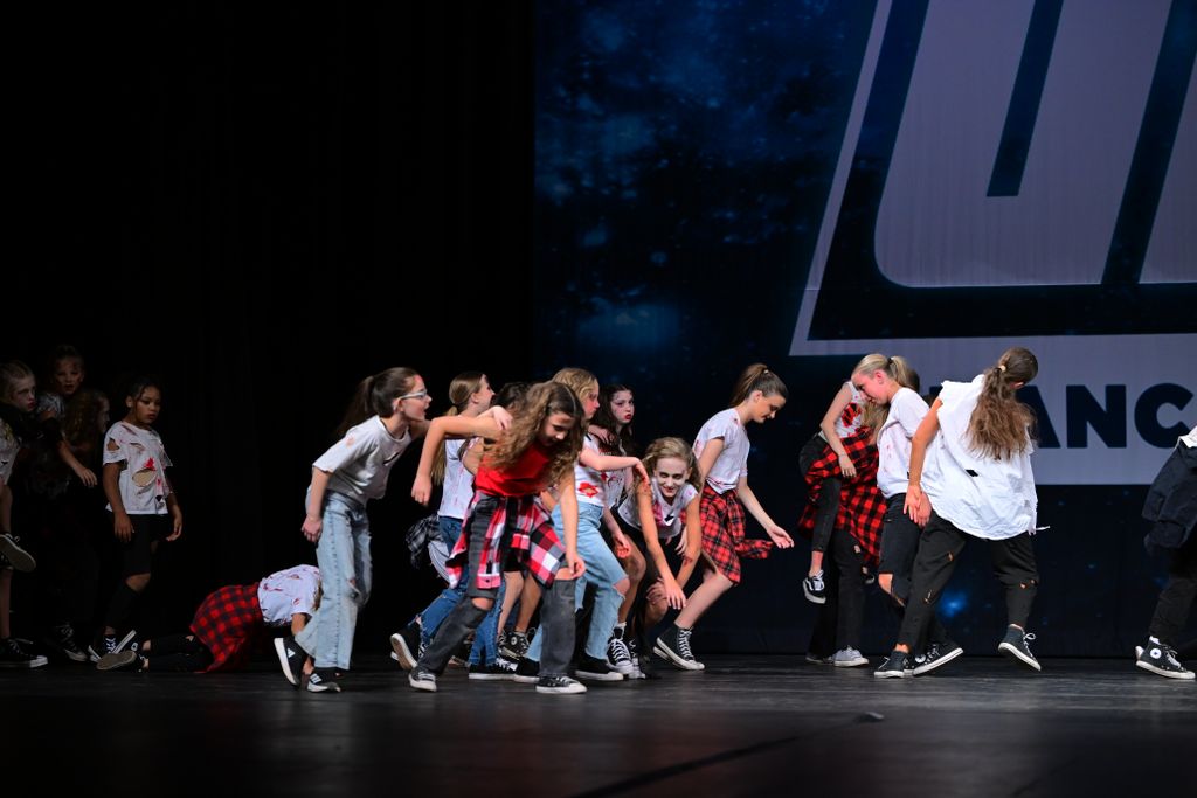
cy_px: 399
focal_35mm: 80
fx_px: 2660
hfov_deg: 25.4
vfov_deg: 17.1
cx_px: 598
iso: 1600
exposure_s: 1/800
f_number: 3.2
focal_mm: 80
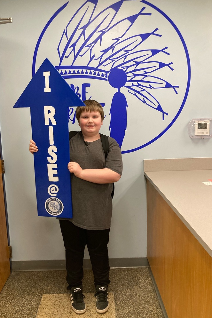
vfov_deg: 61.9
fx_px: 265
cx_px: 94
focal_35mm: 30
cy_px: 163
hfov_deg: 43.6
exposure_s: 1/60
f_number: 1.8
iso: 200
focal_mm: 3.99
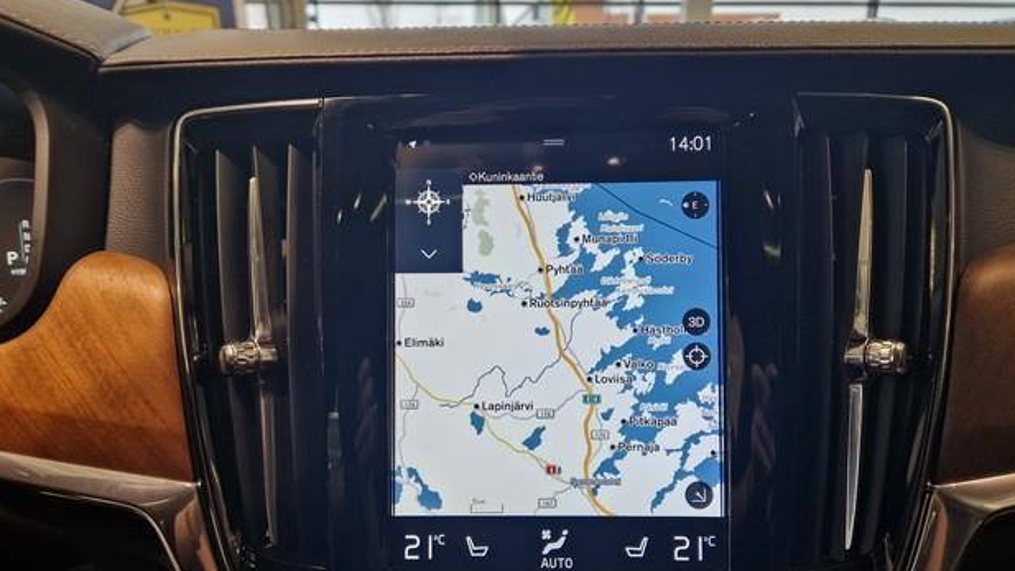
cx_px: 510
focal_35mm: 26
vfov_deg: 44.1
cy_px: 350
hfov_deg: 71.9
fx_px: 700
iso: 80
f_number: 1.8
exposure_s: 1/180
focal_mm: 5.4
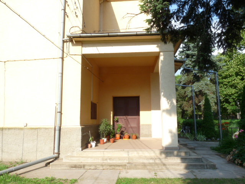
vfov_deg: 51.4
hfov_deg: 65.3
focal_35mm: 27
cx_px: 122
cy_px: 92
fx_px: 191
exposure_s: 1/80
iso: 100
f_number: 8
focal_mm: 4.8
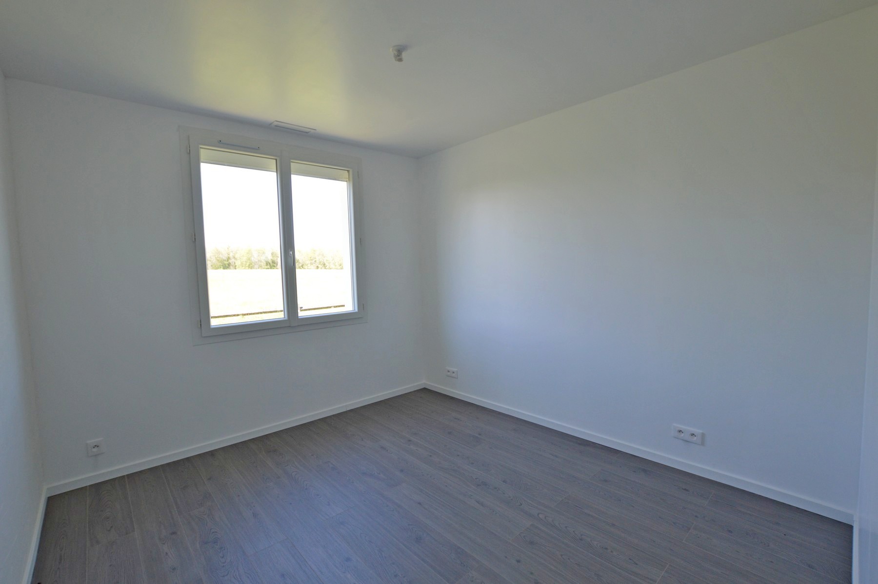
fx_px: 366
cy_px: 292
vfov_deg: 77.2
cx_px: 439
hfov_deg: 100.4
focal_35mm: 15
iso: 400
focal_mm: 10
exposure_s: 1/100
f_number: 5.6
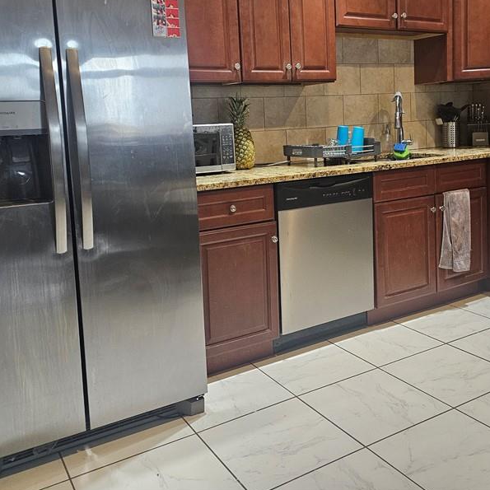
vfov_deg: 46.7
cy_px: 178
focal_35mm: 35
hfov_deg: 46.9
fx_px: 561
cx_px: 302
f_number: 1.7
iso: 640
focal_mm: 6.3
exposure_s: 1/120
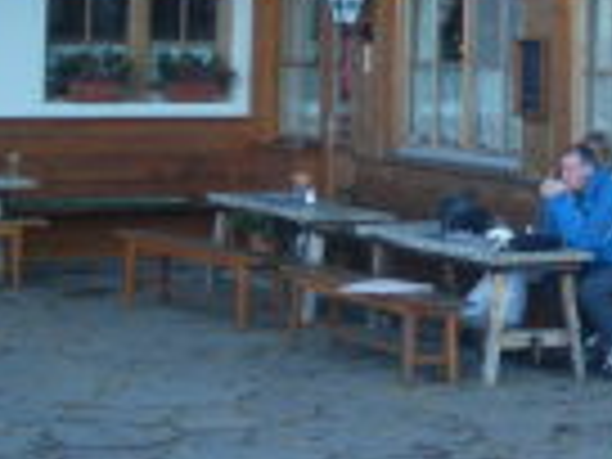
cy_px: -122
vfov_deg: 11.4
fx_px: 2245
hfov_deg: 13.9
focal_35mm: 127
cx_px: 1071
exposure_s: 1/50
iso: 64
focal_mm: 6.3
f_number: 3.5
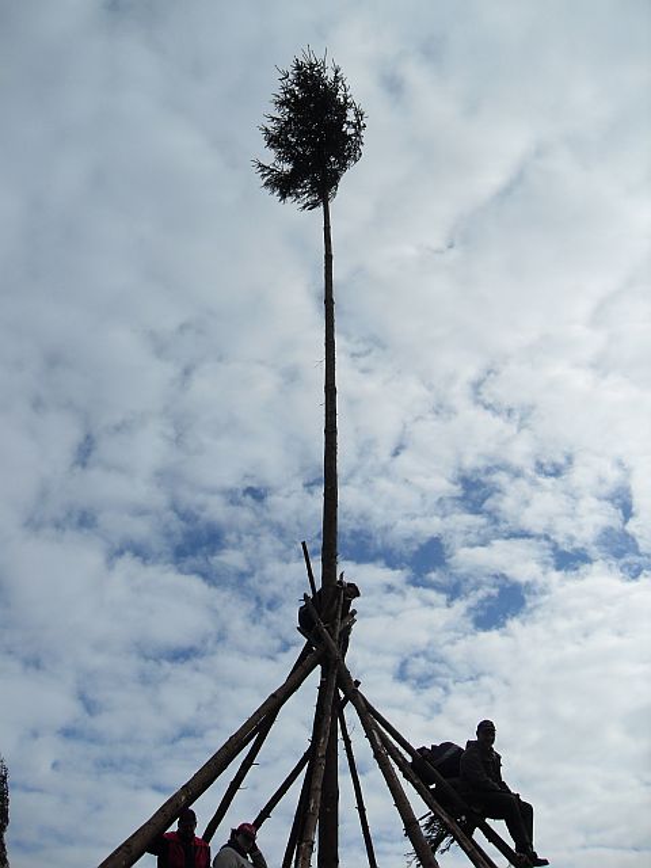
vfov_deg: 54.0
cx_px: 326
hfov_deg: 41.8
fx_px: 853
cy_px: 434
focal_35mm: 34
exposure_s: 1/1000
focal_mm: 6.3
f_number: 7
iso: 80
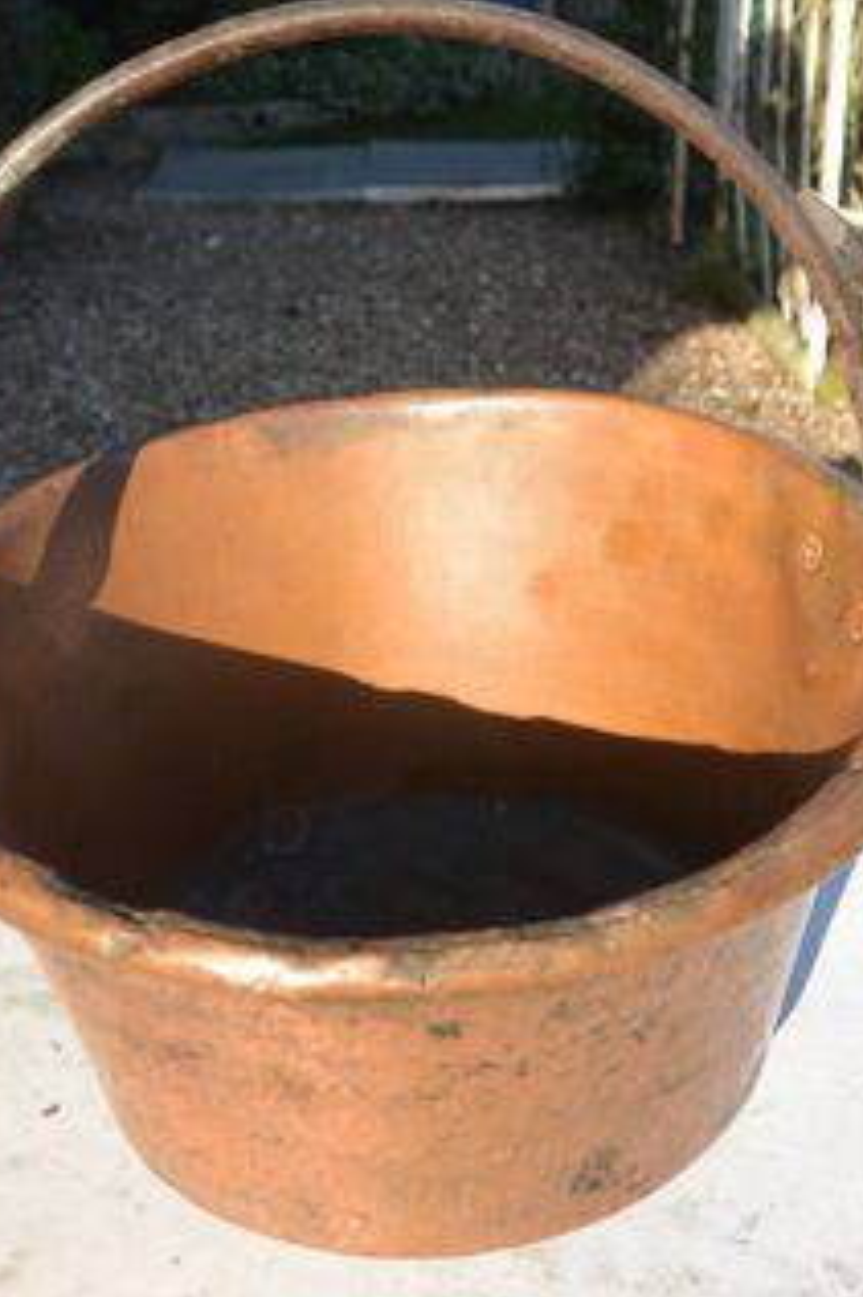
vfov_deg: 41.9
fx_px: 1692
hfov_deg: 28.5
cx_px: 344
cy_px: 646
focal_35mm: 47
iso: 160
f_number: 3.8
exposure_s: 1/640
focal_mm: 11.8
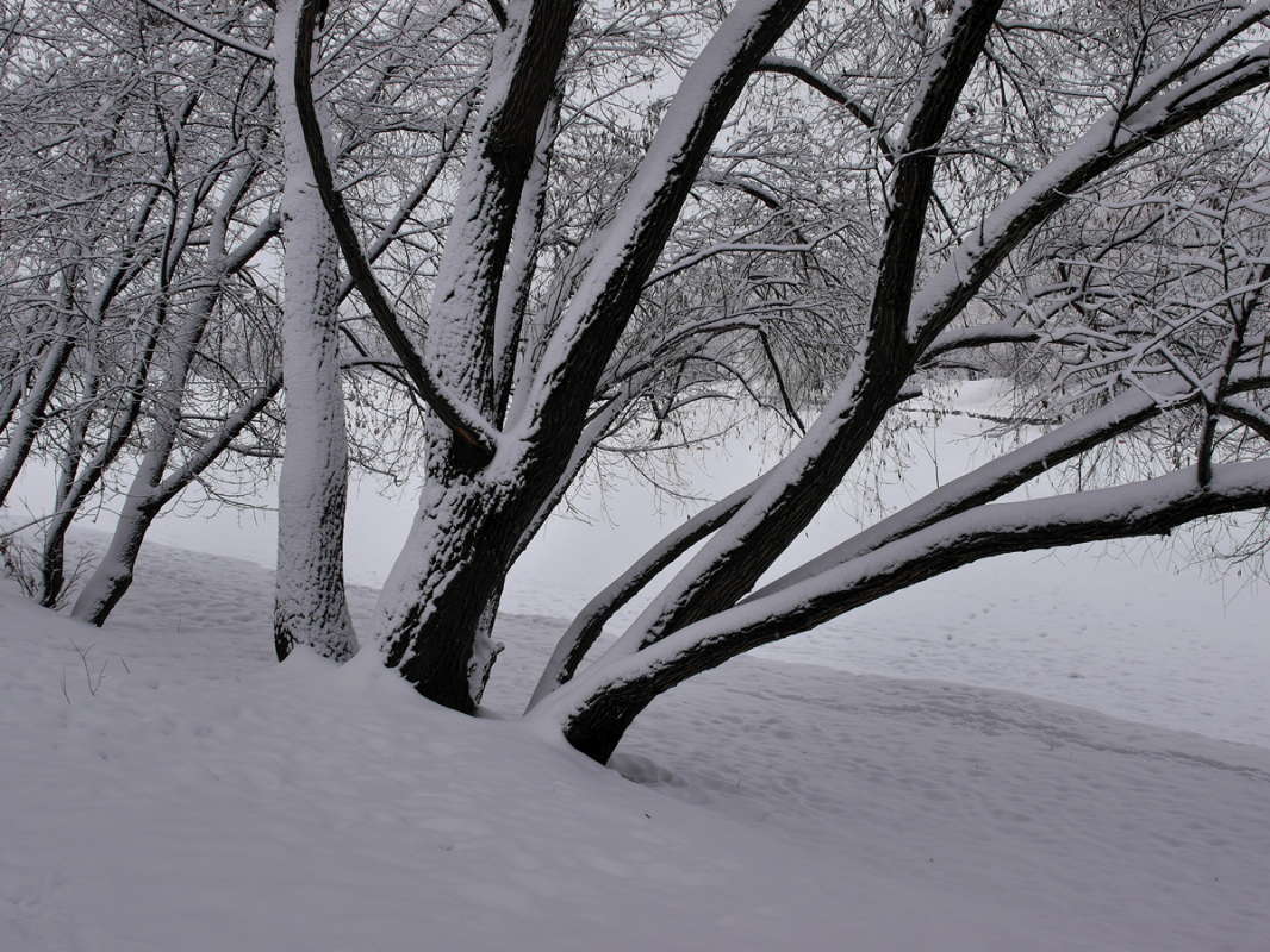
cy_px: 476
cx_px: 635
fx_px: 1394
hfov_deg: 49.0
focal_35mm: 38
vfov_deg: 37.7
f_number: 7.1
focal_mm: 19
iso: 160
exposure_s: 1/500
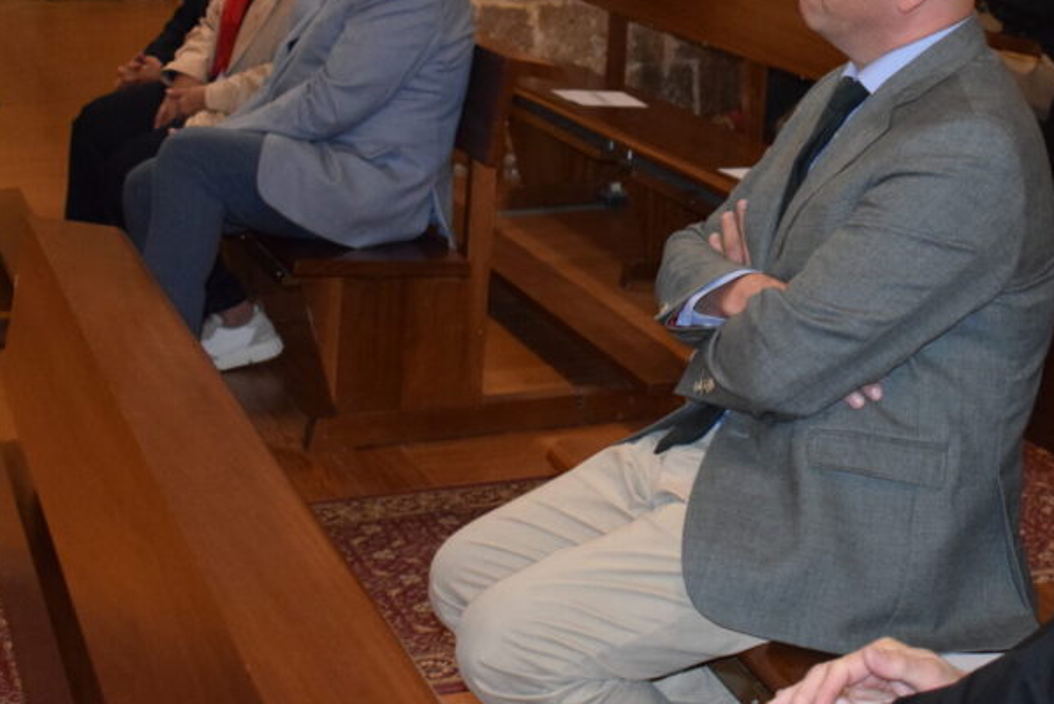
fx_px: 2402
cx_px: 780
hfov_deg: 24.5
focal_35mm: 82
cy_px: 194
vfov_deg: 16.6
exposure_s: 1/60
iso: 3200
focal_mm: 32
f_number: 4.5
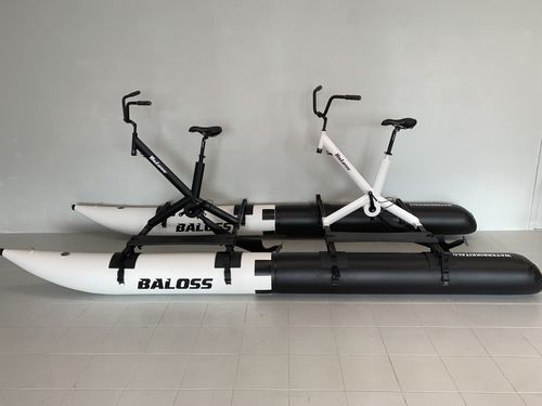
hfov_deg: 67.3
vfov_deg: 53.1
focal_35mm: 26
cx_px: 271
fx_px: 407
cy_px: 203
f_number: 1.8
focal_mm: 4.25
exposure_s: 1/100
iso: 32
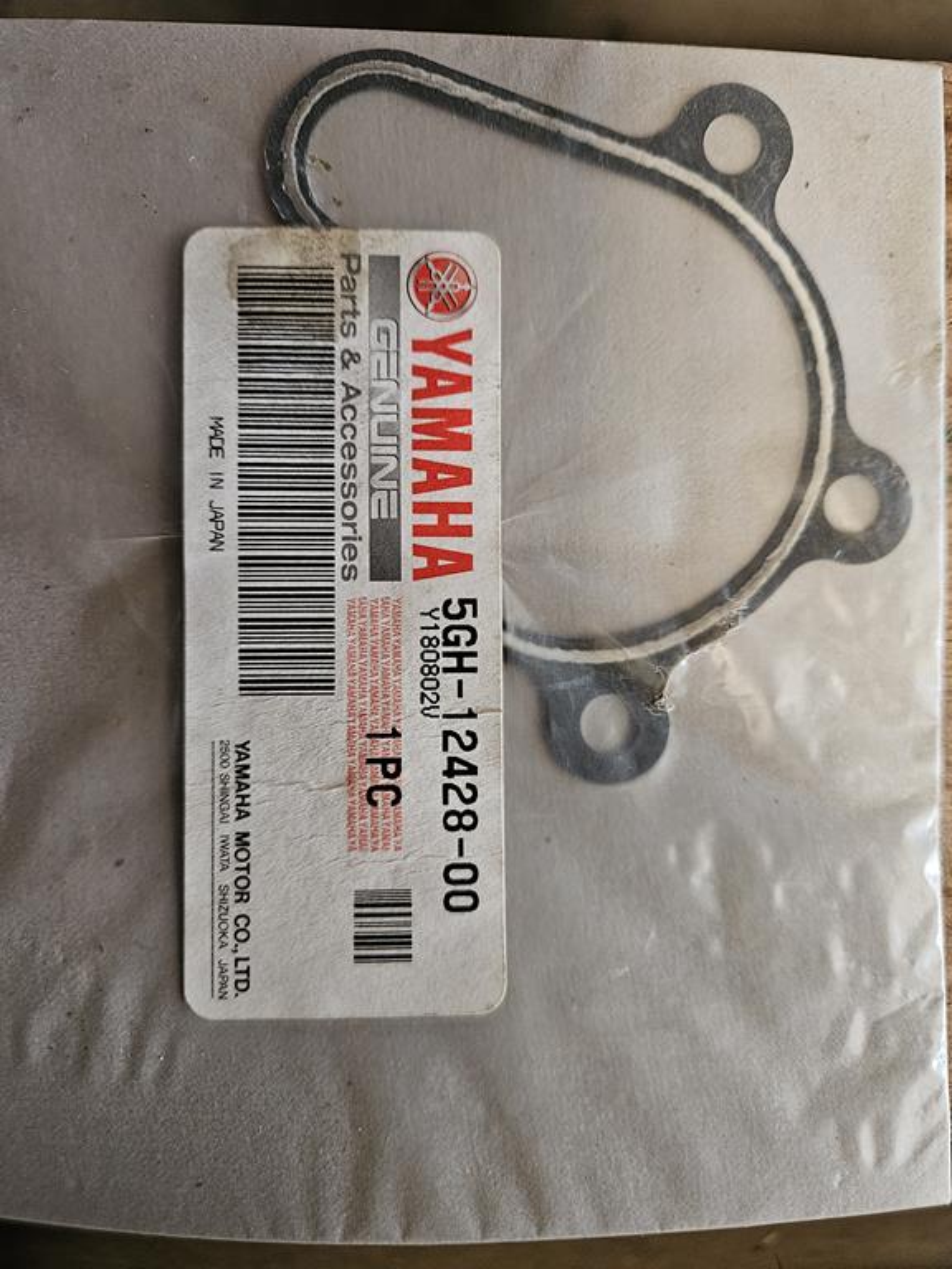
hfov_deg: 58.9
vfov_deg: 73.9
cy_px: 634
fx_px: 843
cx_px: 476
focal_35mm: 23
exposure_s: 1/33.3
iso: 640
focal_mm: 5.4
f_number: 1.8
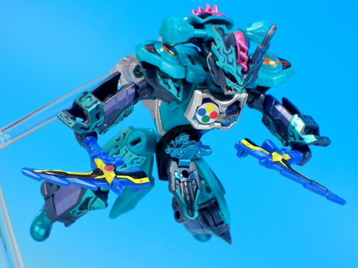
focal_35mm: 121
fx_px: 1251
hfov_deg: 16.3
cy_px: 135
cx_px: 180
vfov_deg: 12.2
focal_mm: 25.5
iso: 80
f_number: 7.1
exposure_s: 1
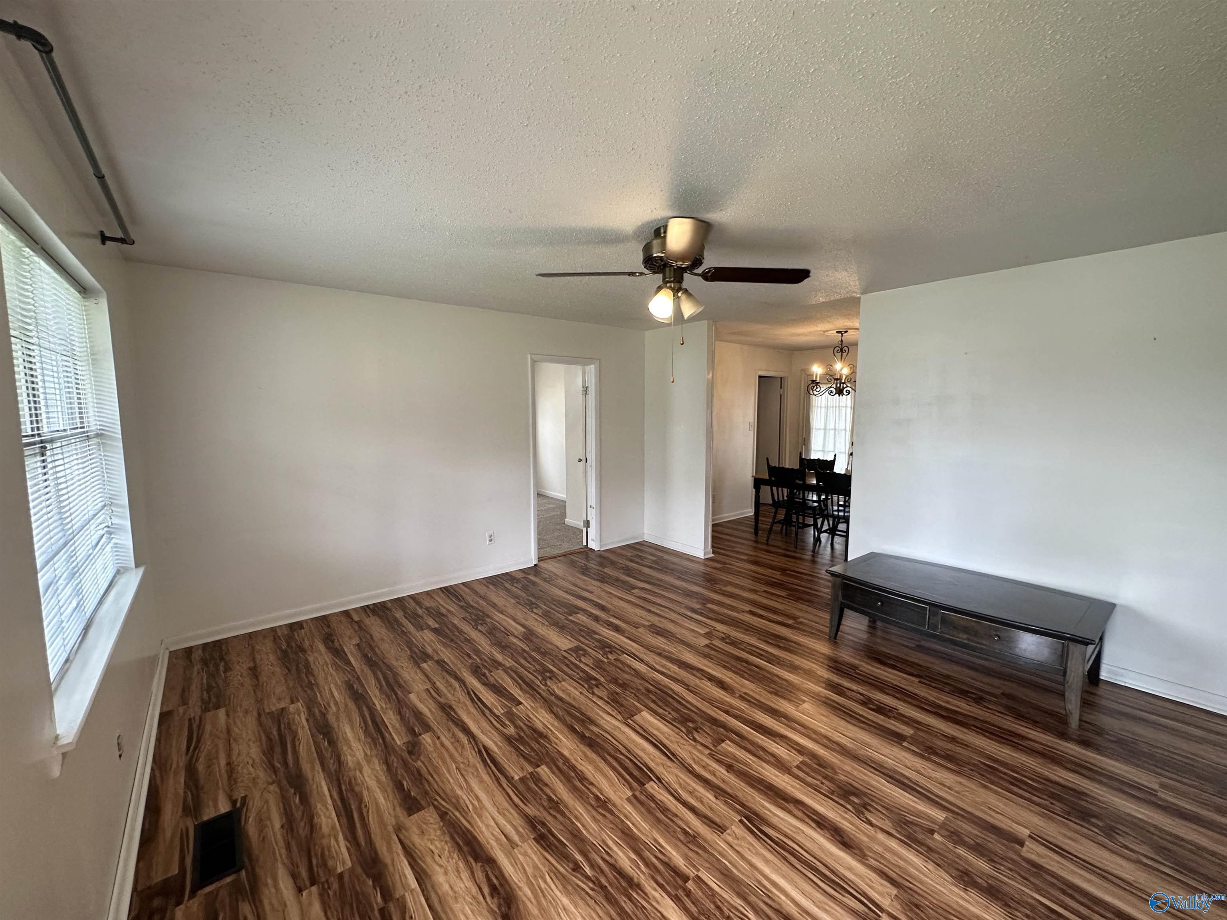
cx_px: 614
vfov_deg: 85.7
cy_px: 460
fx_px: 496
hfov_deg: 102.1
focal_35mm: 14
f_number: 2.2
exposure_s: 1/120
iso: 200
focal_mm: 2.22
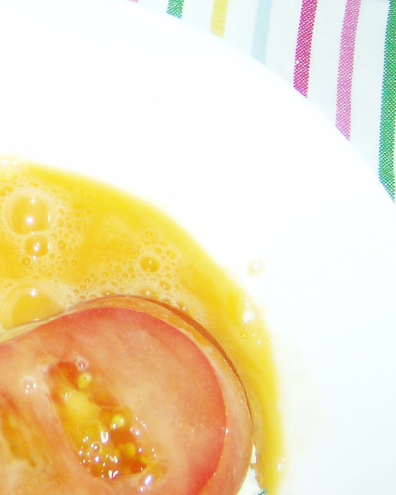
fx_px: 1246
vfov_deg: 22.5
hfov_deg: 17.4
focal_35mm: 85
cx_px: -54
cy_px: 248
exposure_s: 1/60
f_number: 2.8
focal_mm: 6
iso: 200
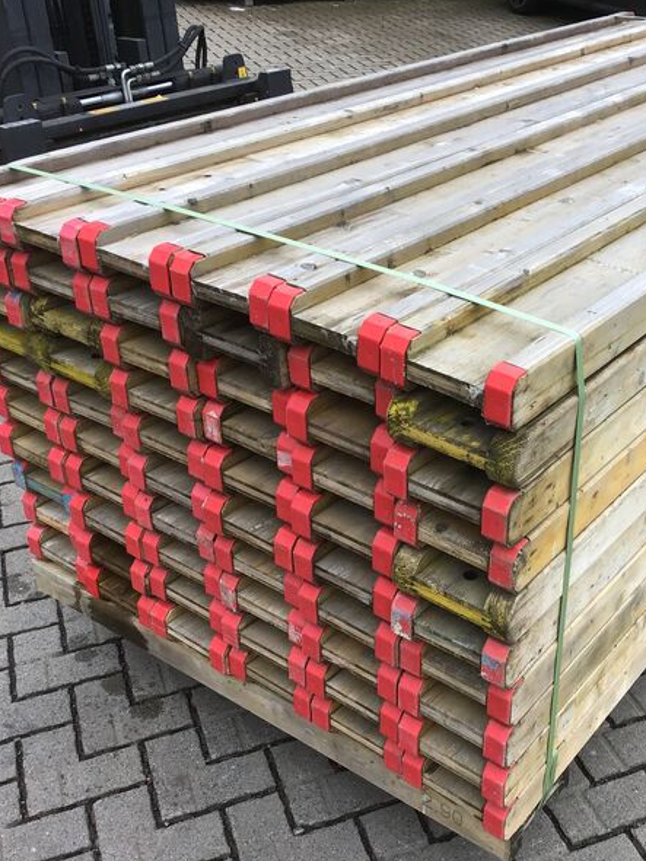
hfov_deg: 33.9
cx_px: 456
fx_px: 1044
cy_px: 430
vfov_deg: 44.8
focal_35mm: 42
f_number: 2.4
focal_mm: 3.3
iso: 32
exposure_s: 1/100
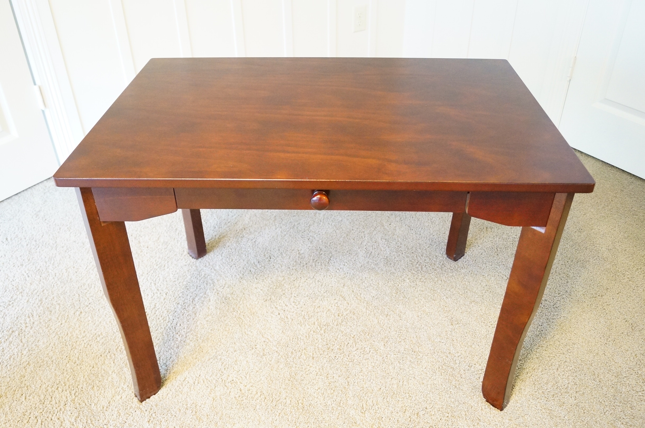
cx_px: 322
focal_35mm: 30
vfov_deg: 43.5
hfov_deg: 62.0
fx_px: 537
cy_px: 214
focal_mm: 20
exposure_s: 1/20
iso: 3200
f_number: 3.5
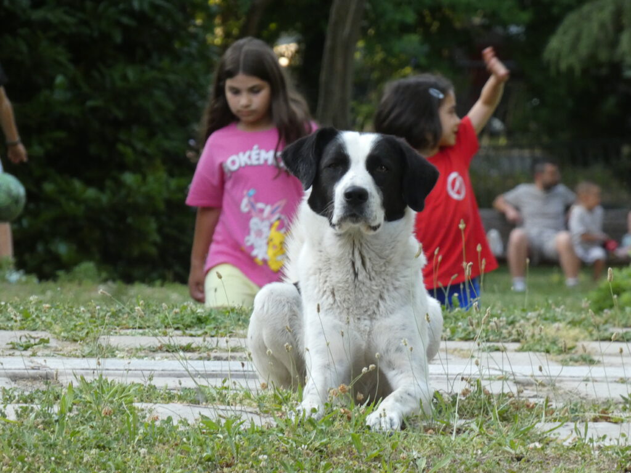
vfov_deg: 3.4
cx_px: 316
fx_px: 8021
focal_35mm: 440
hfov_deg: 4.5
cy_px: 236
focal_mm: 78.8
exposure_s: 1/100
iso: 500
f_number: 5.6
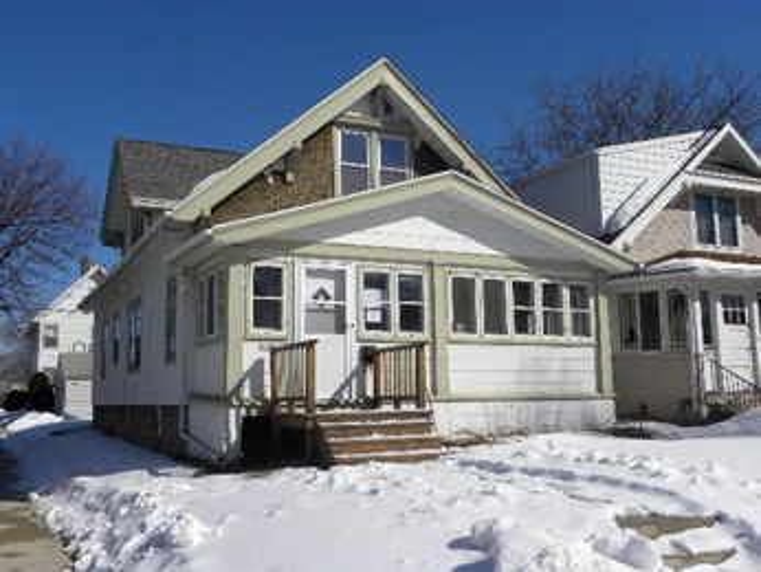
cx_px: 380
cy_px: 286
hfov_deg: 50.1
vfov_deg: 38.7
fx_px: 814
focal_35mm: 37
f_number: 7.1
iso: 64
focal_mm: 6.6
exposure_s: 1/433
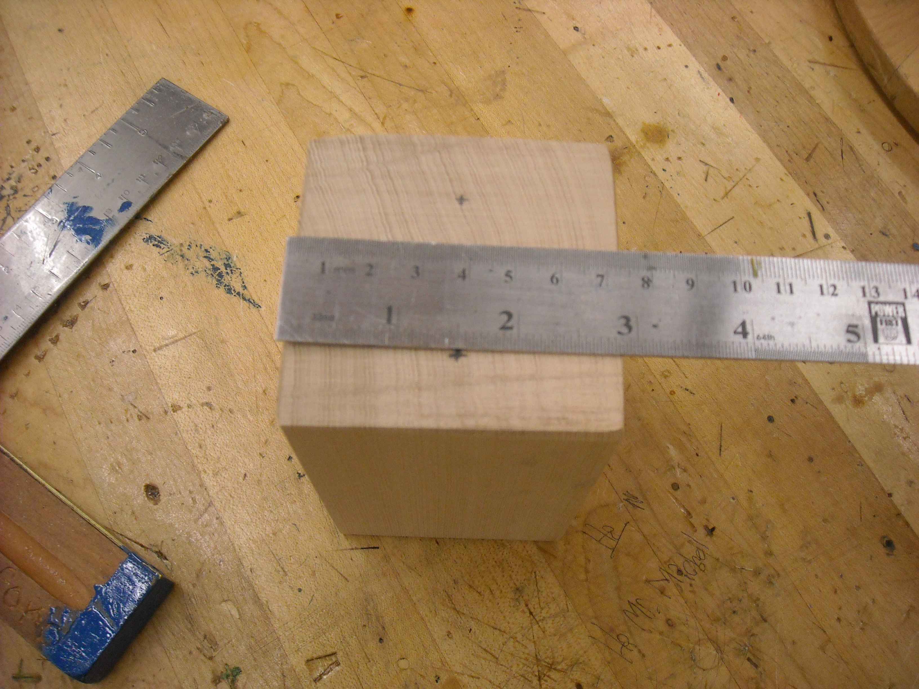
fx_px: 929
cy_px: 344
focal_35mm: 35
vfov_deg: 40.7
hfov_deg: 52.6
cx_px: 460
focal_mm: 5.7
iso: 282
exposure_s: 1/60
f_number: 2.8
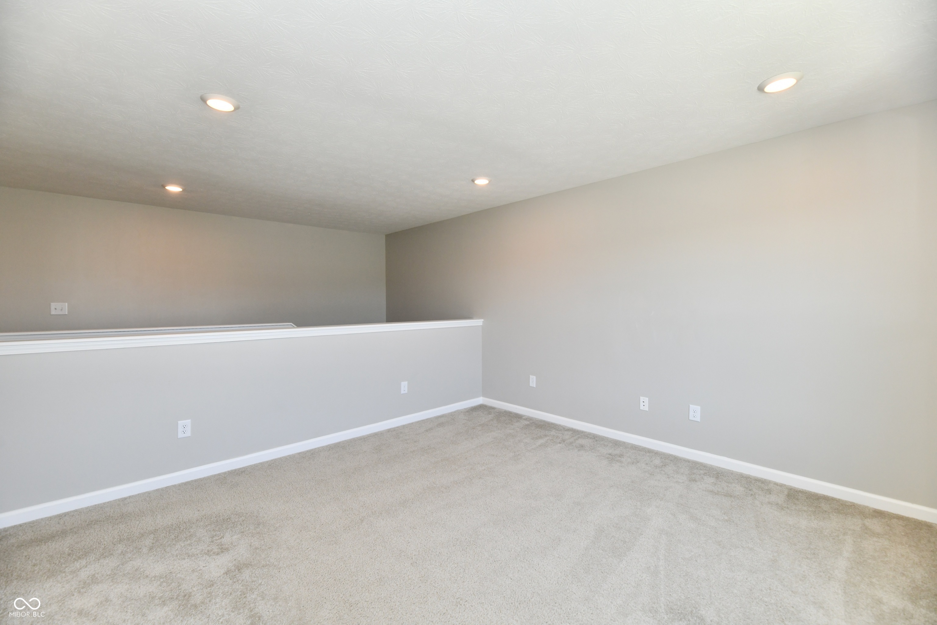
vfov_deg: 81.2
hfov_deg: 104.3
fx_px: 364
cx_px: 468
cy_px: 312
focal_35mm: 14
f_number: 6.3
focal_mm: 14
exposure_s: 1/160
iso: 640
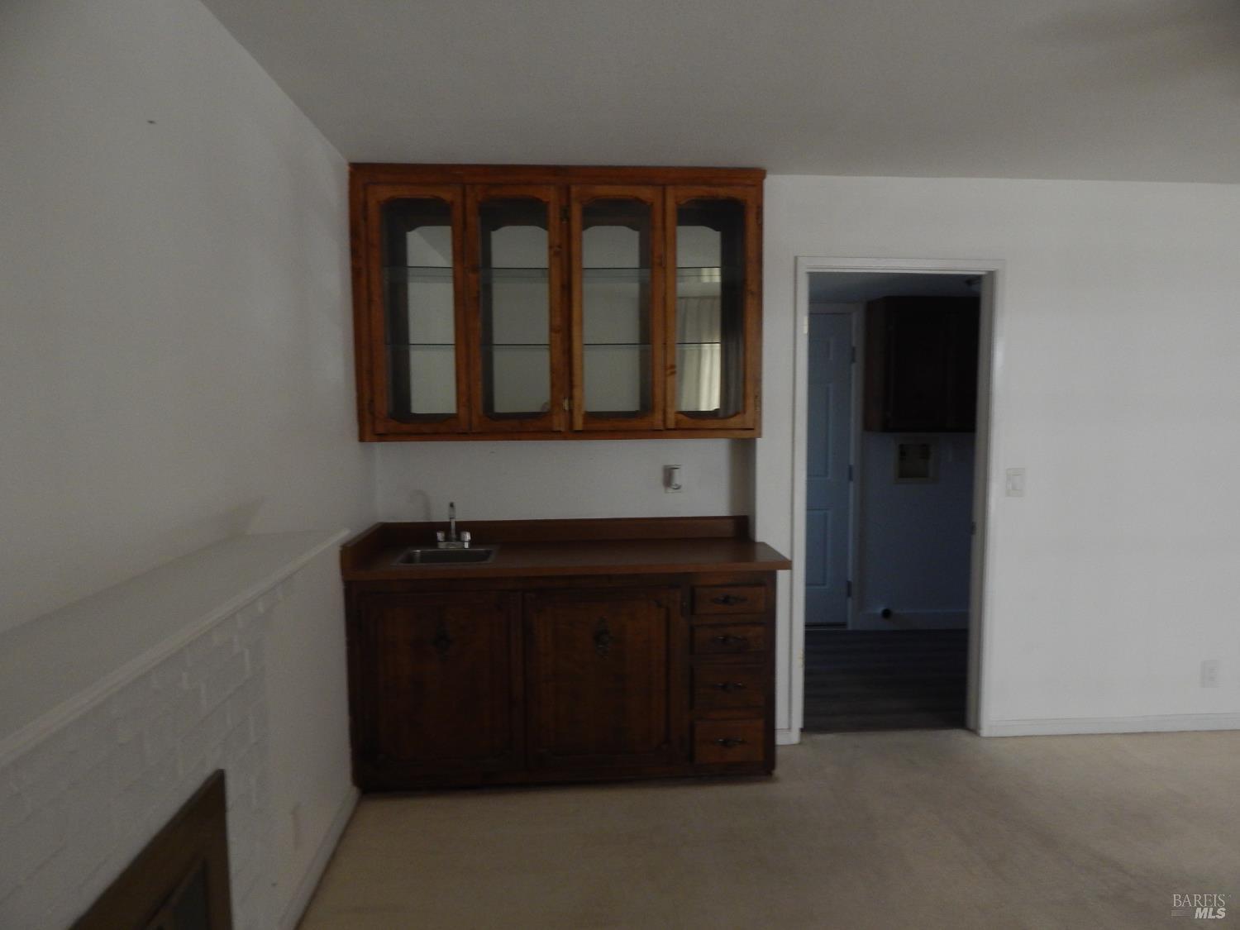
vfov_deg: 61.1
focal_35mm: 22
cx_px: 620
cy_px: 465
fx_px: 788
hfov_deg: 76.4
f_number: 3
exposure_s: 1/30
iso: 250
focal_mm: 4
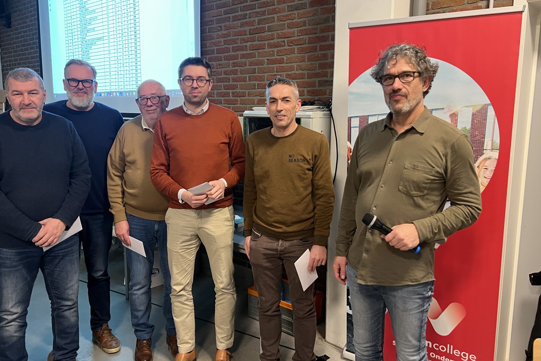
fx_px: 451
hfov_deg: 61.9
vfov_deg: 43.6
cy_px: 174
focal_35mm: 30
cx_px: 273
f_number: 1.5
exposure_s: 1/50
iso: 250
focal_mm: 5.7
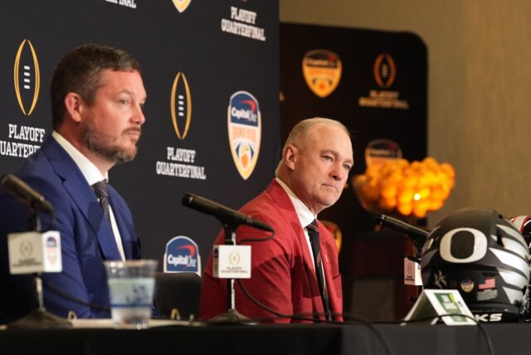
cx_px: 266
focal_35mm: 171
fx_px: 2524
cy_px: 178
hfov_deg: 12.0
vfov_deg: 8.0
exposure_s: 1/200
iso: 4000
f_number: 4
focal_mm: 114
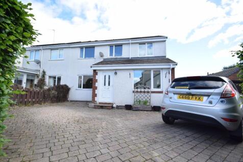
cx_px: 122
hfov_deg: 100.4
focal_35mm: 15
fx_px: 101
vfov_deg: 77.3
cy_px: 81
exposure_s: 1/125
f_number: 5.6
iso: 100
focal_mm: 10
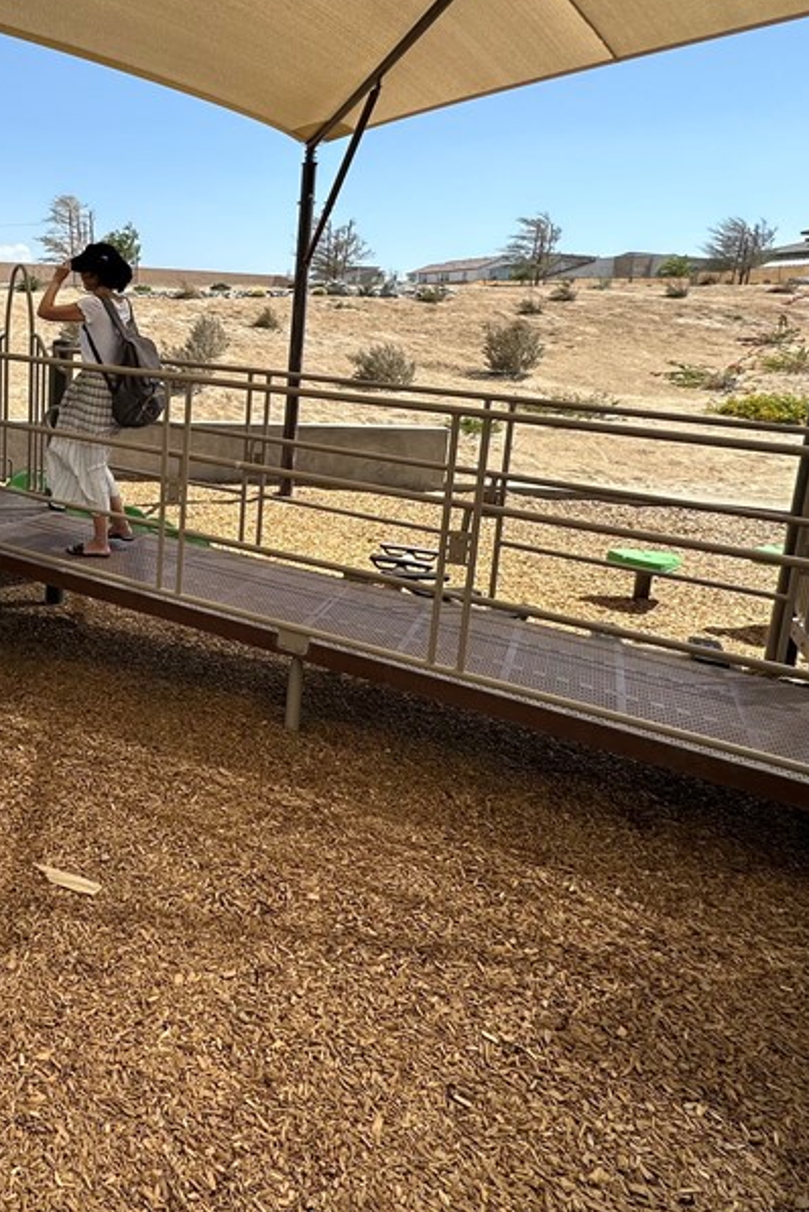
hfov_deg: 43.5
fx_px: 842
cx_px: -10
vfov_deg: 70.8
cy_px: 492
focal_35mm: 25
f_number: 2.2
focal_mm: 2.22
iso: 50
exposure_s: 1/1531
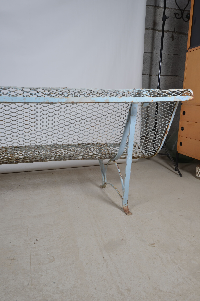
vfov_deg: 67.5
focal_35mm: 27
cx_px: 100
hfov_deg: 47.7
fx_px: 226
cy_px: 150
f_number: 14
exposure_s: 1/125
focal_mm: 18
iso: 100
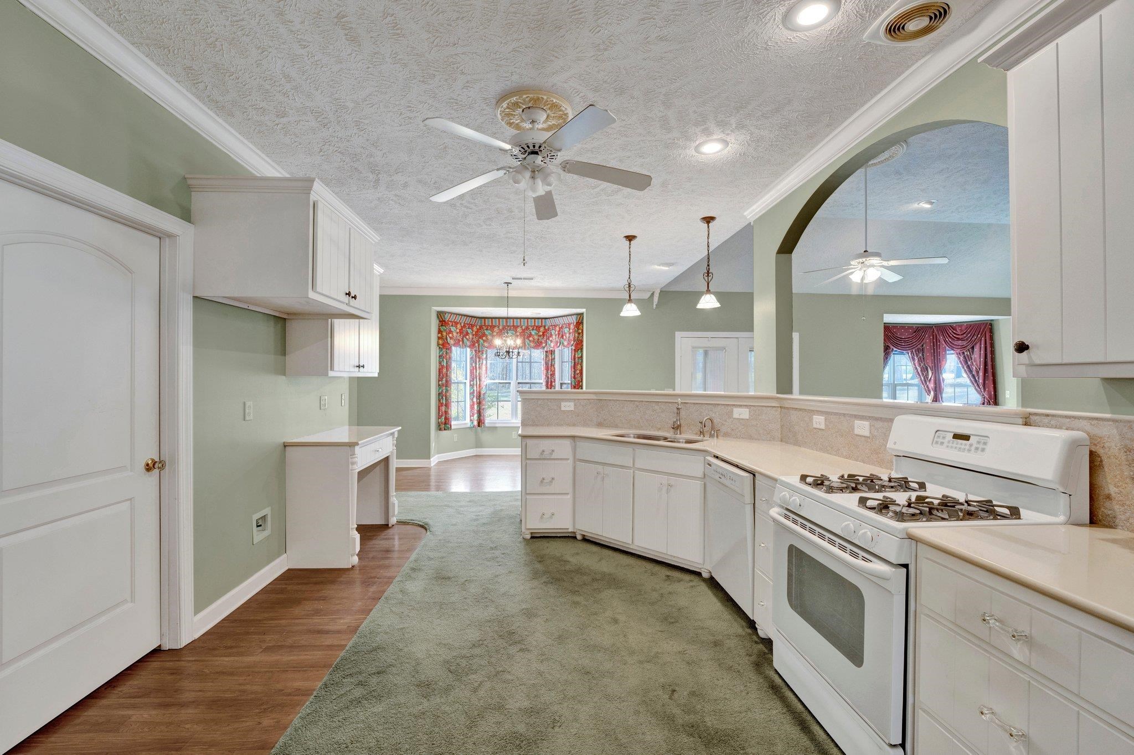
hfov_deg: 98.6
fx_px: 488
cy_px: 378
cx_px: 567
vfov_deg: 75.5
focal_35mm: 16
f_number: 8
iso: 1000
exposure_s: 1/20
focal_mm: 15.5
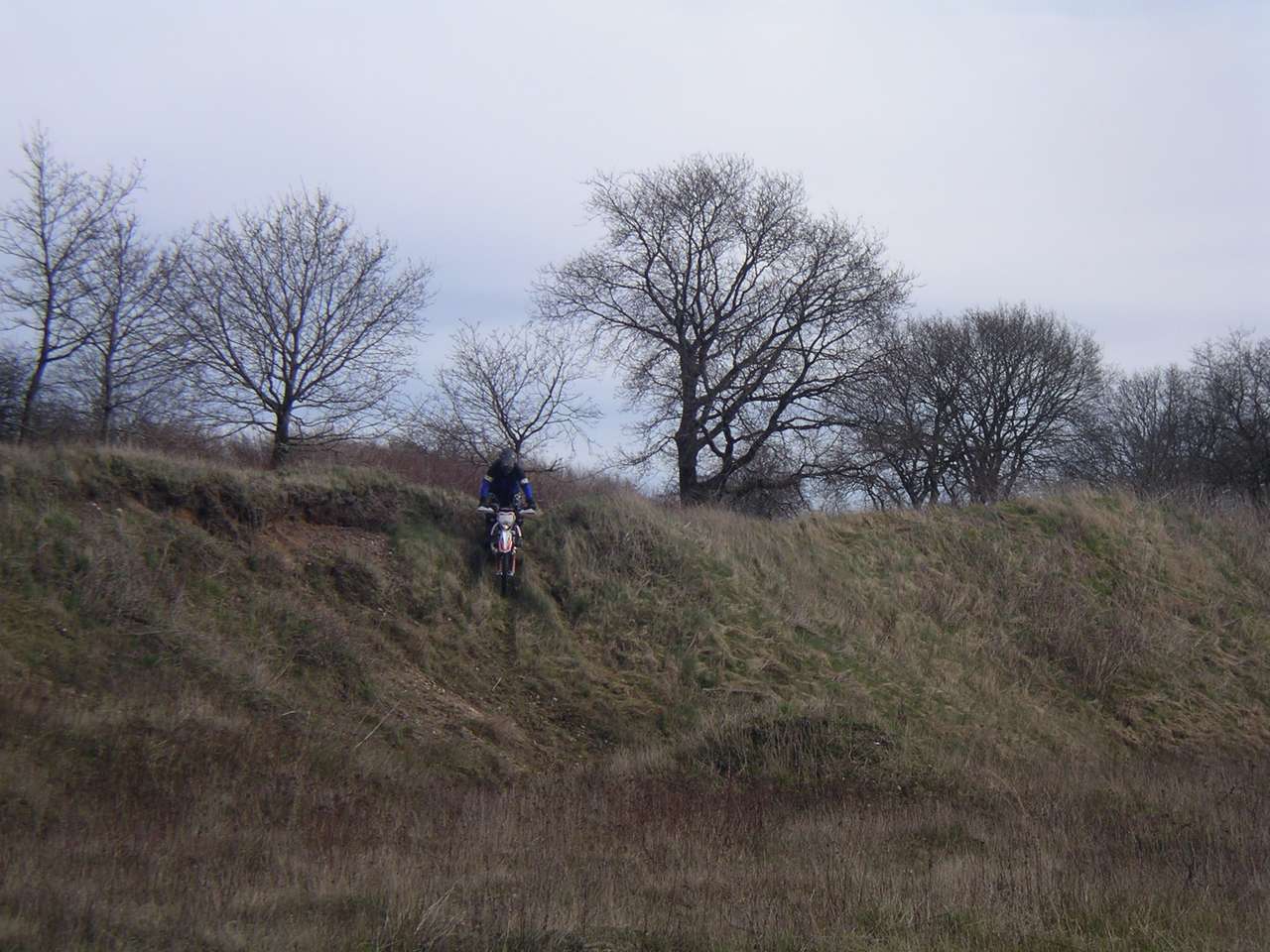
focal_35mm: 104
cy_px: 476
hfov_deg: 18.9
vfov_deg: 14.2
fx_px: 3816
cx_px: 635
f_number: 3.9
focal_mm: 16
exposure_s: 1/640
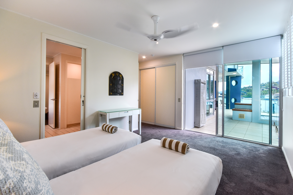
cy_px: 98
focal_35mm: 15
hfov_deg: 100.4
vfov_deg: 77.3
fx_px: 122
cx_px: 146
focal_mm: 10
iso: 400
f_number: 10
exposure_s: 1/200
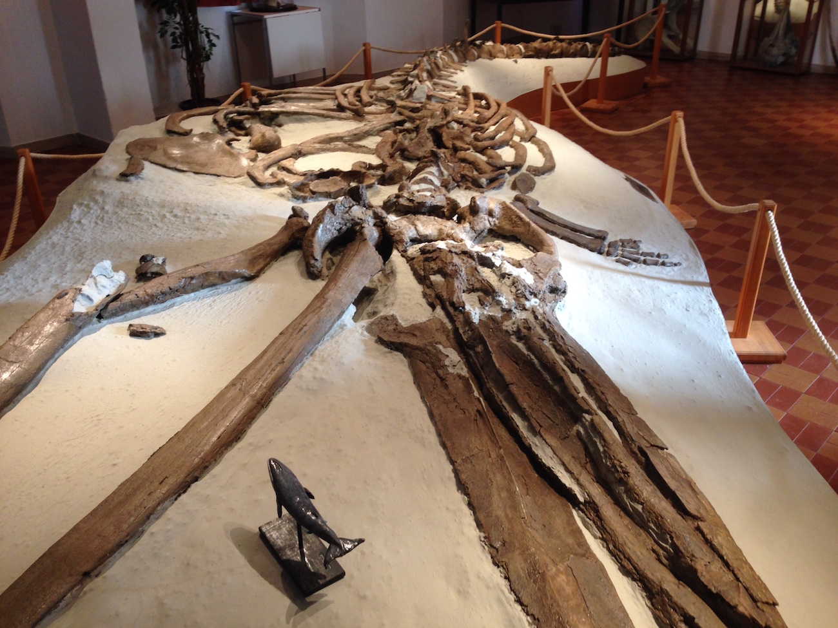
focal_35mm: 33
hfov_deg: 55.4
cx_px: 419
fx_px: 799
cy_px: 314
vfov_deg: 42.9
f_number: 2.4
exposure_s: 1/20
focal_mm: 4.12
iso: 80
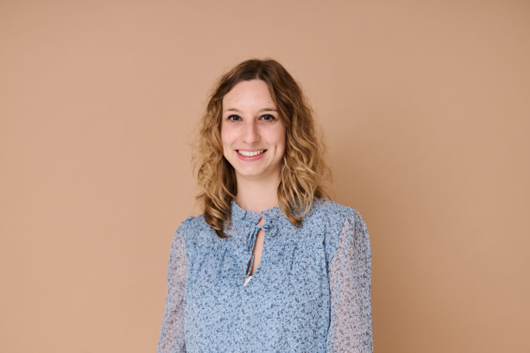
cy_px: 176
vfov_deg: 16.1
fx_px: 1251
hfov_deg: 23.9
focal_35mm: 85
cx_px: 265
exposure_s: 1/200
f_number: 2.8
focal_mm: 85
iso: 400
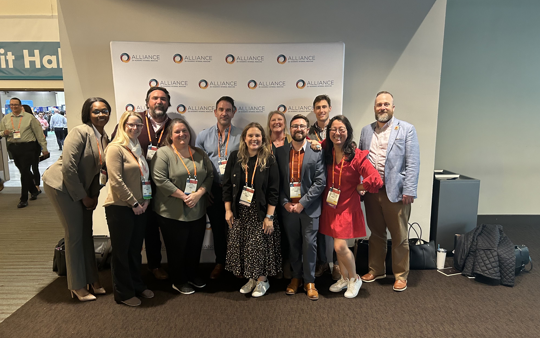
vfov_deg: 44.5
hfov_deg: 66.5
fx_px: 412
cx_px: 269
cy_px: 185
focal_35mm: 28
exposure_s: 1/60
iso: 320
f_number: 1.5
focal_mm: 5.7
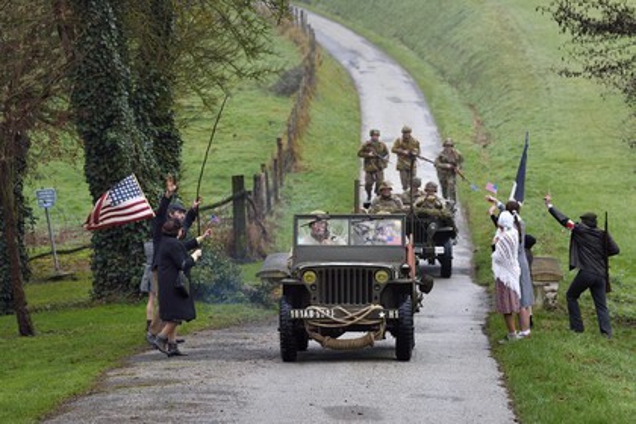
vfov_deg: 10.5
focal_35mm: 130
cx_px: 318
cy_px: 212
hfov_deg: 15.8
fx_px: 2296
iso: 800
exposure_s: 1/320
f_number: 4.5
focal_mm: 130
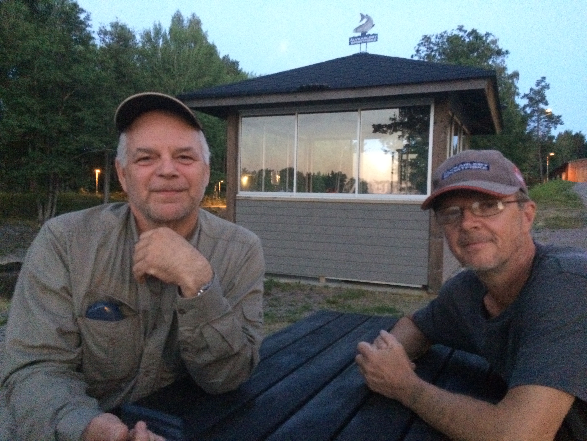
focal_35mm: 29
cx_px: 294
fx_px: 492
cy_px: 220
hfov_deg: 61.7
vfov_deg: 48.2
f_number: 2.2
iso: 1000
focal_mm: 4.15
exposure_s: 1/17
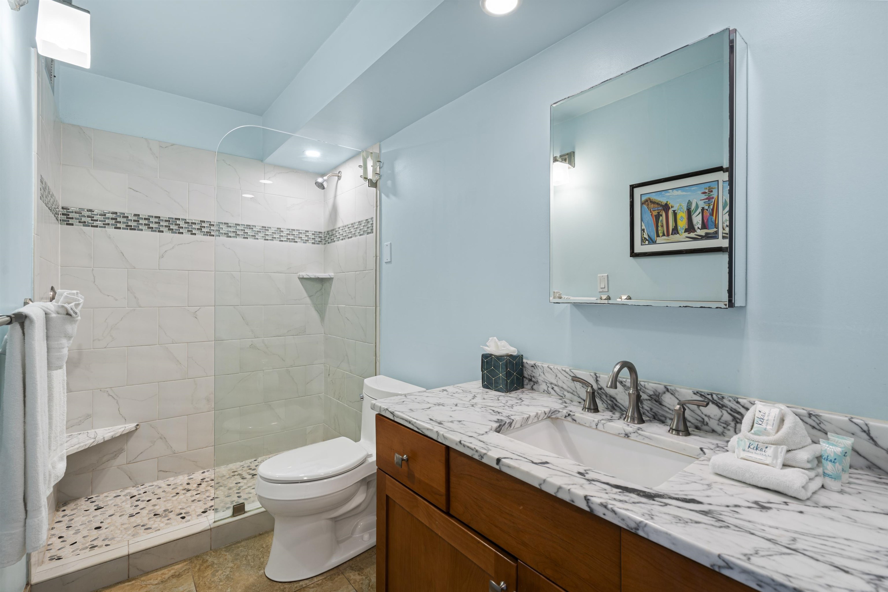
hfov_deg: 96.7
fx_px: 395
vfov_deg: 73.7
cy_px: 296
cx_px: 444
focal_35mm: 16
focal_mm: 16
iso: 100
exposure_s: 1.3
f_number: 8
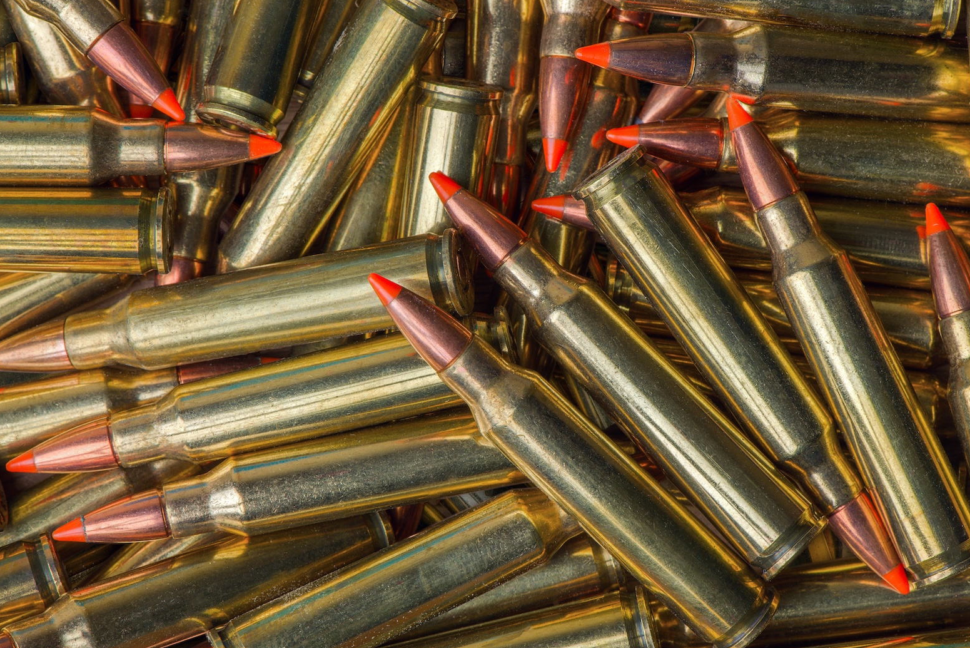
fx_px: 3504
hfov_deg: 15.8
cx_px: 524
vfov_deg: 10.6
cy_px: 340
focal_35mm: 130
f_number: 20
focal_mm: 105
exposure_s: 1/4
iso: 100
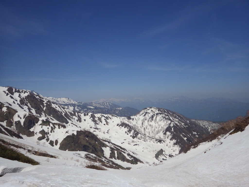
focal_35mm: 25
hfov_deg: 69.4
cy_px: 94
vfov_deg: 54.9
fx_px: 180
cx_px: 124
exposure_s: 1/640
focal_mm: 4.5
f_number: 7.9
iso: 125
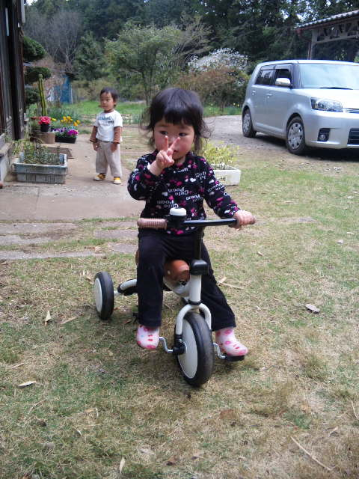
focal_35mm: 29
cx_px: 180
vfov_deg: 61.7
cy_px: 240
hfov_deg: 48.2
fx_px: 401
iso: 100
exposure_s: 1/330
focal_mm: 4.82
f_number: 2.8
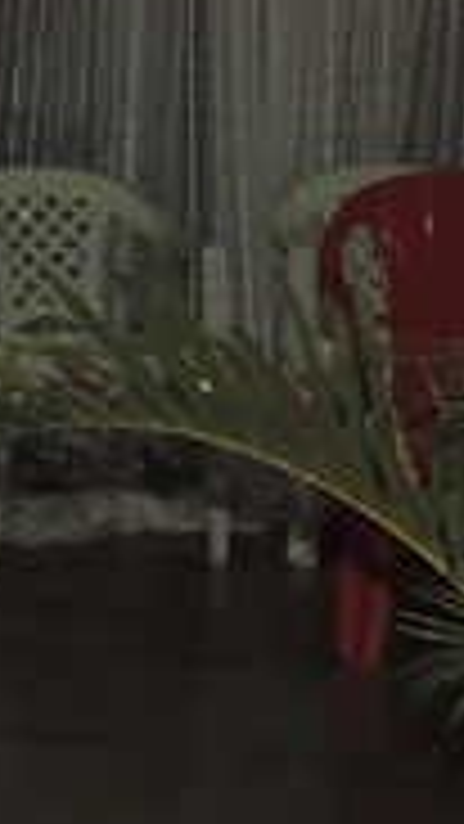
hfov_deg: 5.9
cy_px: 426
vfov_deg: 10.9
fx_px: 4307
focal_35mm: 197
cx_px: -651
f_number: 3.5
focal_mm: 8.3
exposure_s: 1/30
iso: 200
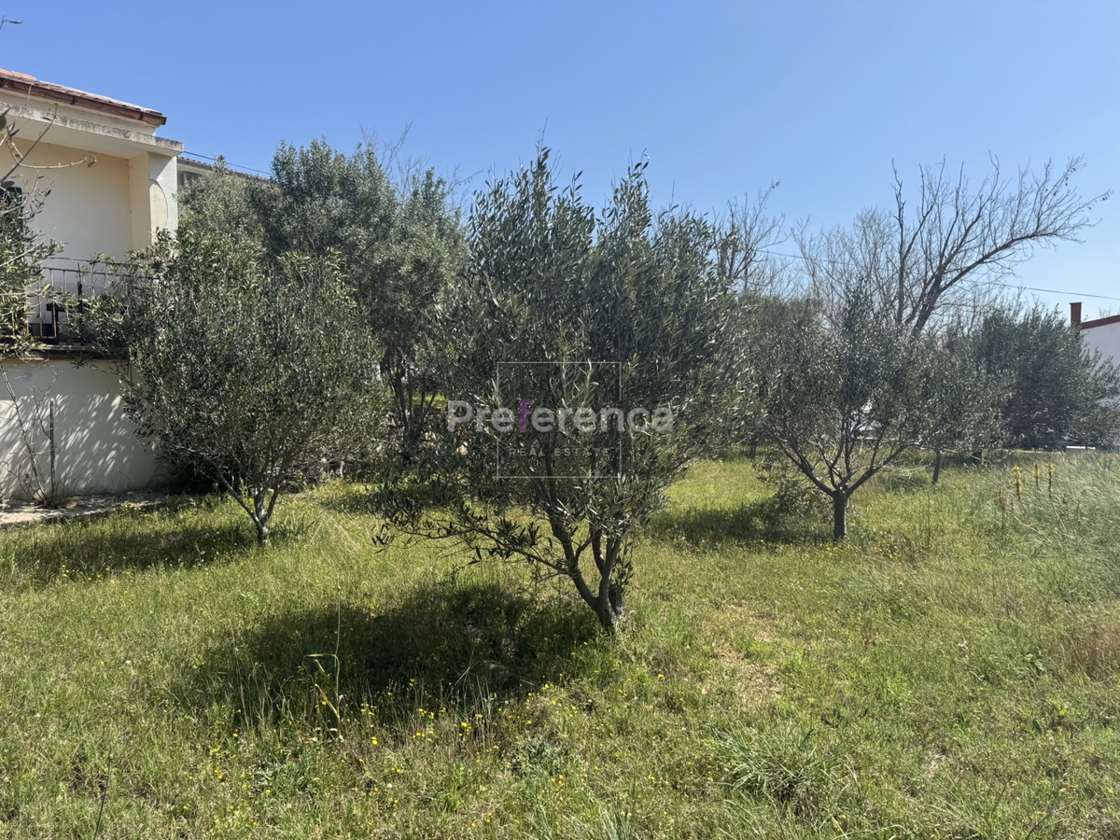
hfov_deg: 71.6
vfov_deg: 56.8
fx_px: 777
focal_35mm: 24
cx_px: 560
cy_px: 420
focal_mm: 6.76
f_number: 1.78
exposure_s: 1/3597
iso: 80
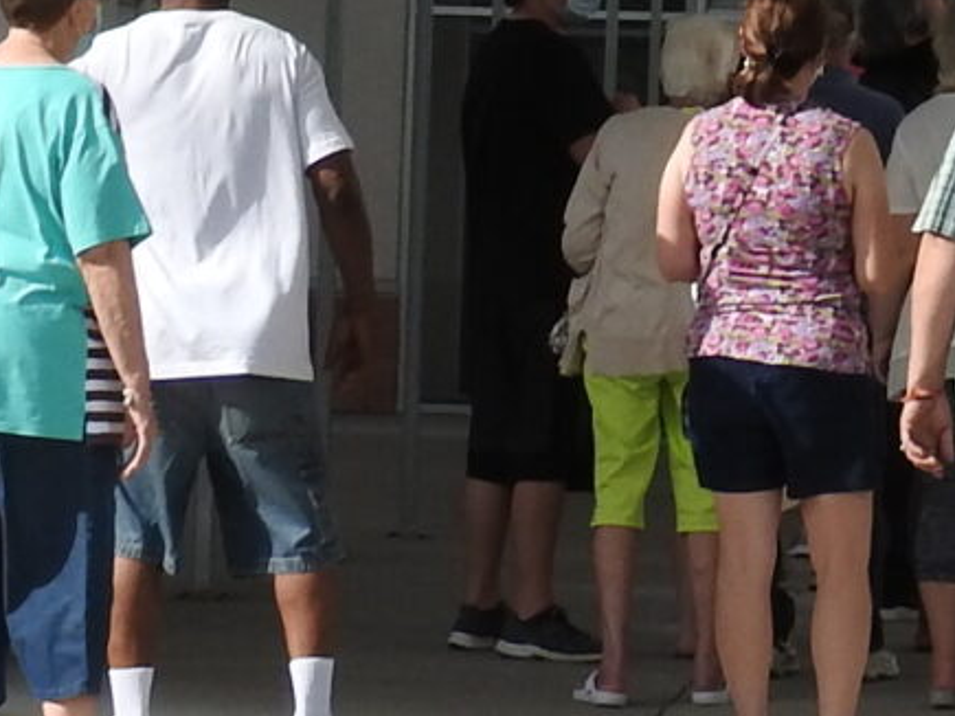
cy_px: -865
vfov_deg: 5.5
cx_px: 782
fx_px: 7309
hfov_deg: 7.5
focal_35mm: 265
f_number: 4
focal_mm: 8.1
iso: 100
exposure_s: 1/800
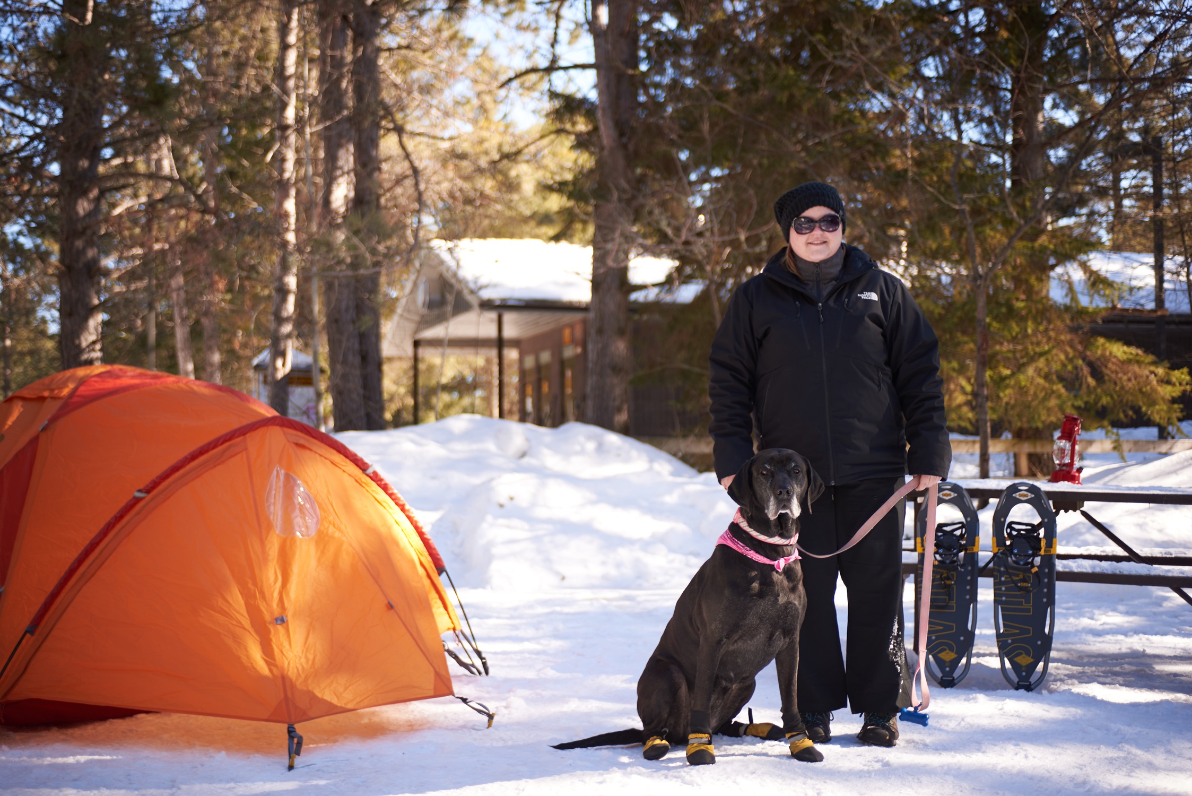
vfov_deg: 29.9
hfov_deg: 43.6
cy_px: 398
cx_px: 596
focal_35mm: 45
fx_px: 1490
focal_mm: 45
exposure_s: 1/320
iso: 100
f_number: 2.8
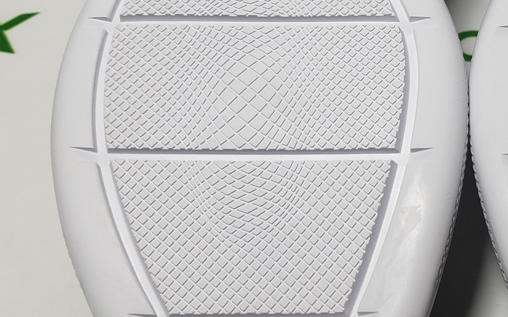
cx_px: 458
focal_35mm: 66
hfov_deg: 29.8
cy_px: 47
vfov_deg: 19.4
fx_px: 914
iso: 50
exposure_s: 1/722
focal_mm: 4.3
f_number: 1.5
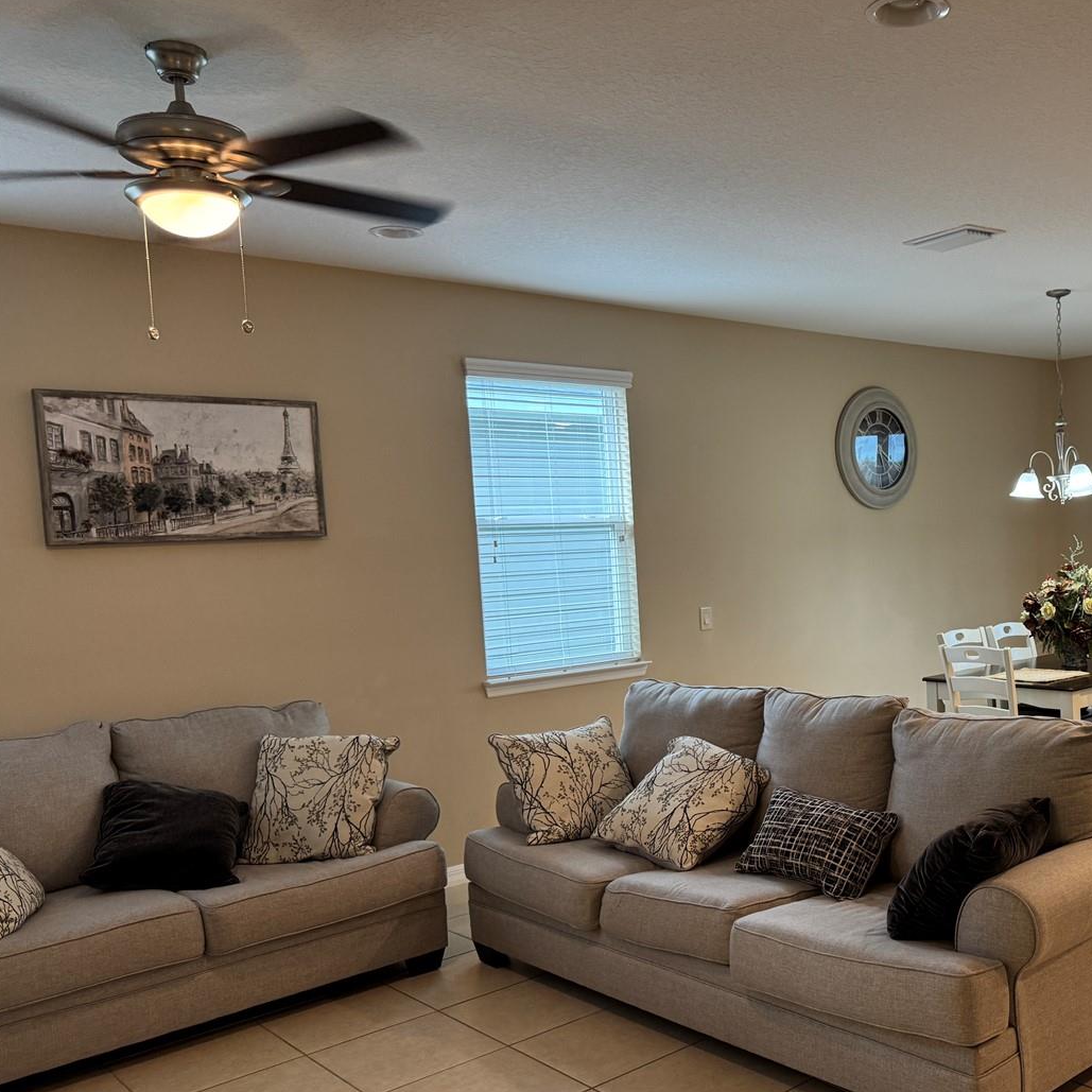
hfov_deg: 48.0
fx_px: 1178
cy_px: 609
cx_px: 808
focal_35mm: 33
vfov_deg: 49.6
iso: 200
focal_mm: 6.76
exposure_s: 1/60
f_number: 1.78
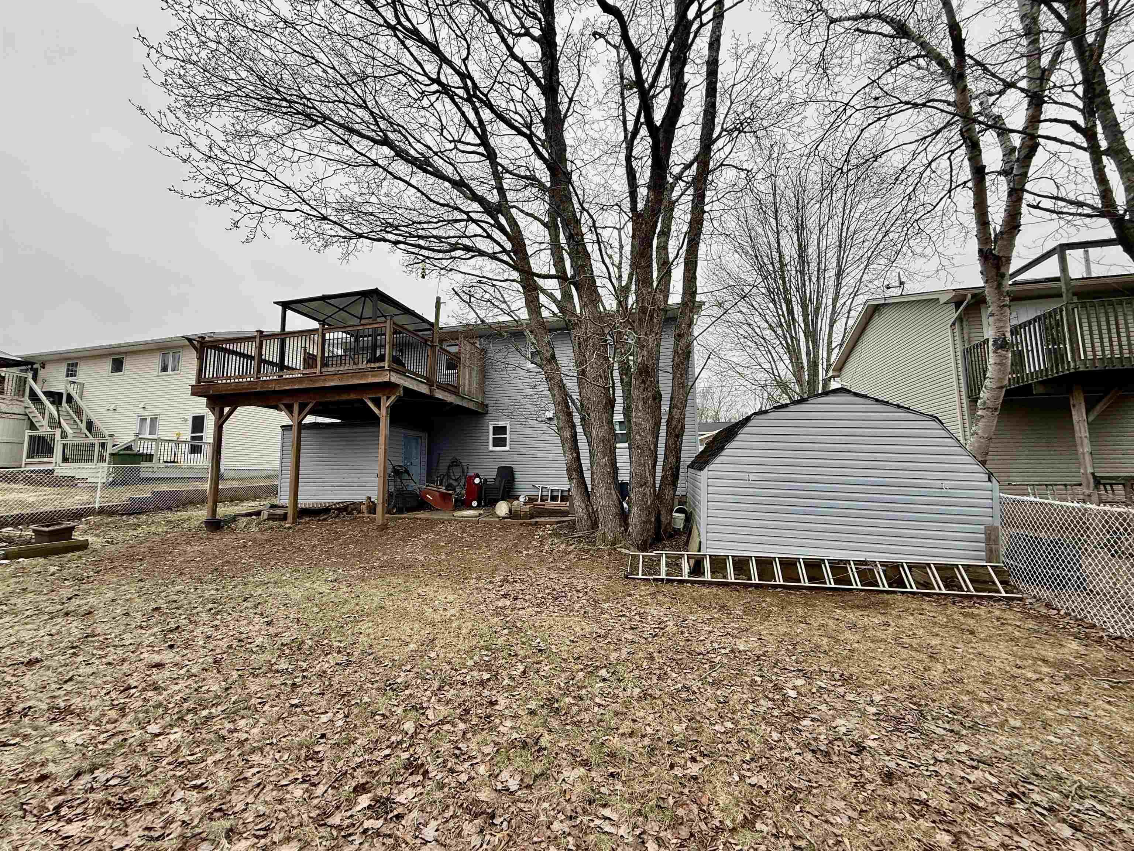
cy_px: 426
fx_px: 459
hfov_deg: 102.1
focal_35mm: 14
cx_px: 567
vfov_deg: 85.7
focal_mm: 2.22
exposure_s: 1/472
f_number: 2.2
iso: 64
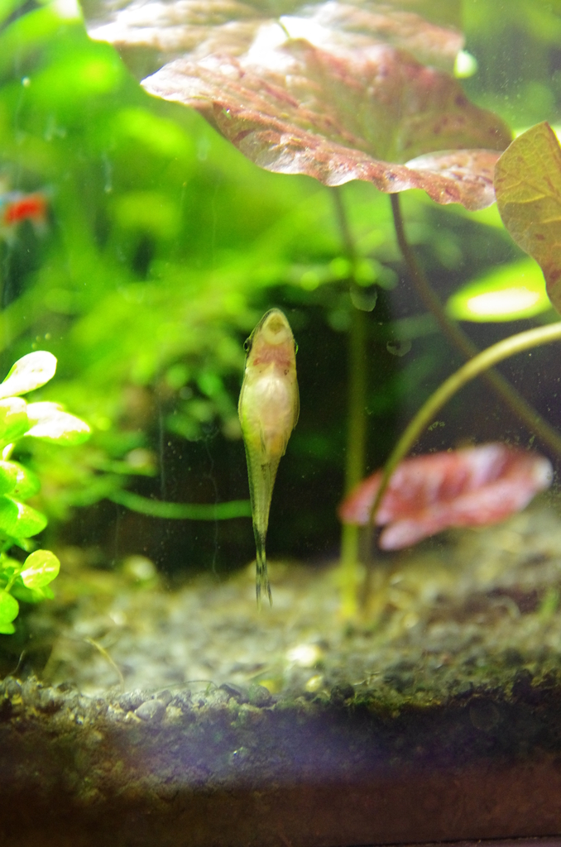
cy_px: 424
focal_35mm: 75
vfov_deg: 27.0
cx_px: 280
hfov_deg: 18.1
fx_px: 1761
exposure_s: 1/20
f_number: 4
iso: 3200
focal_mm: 50
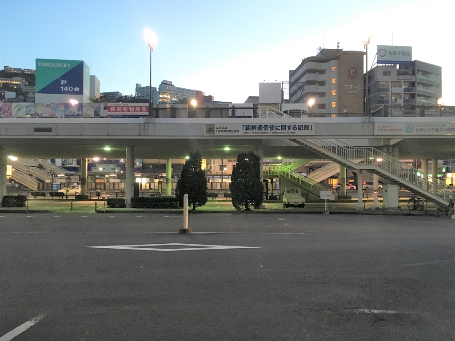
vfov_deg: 48.2
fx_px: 381
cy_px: 170
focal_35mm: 29
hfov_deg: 61.7
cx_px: 228
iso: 200
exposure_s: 1/17
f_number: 2.2
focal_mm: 4.15
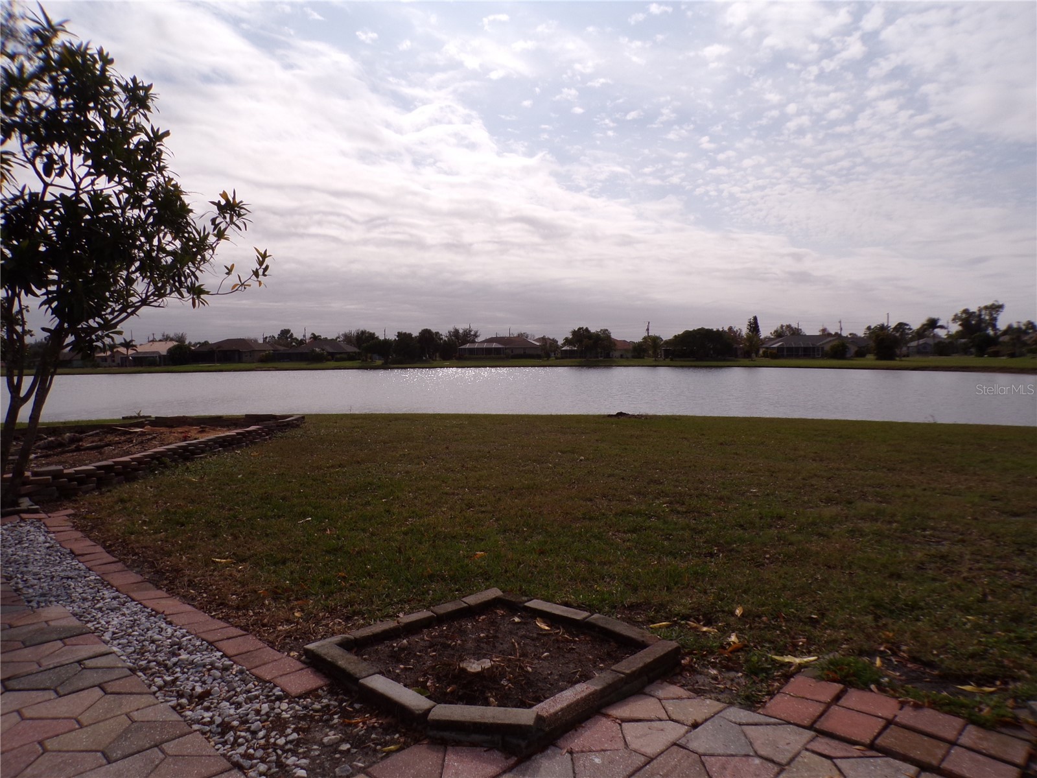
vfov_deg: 56.8
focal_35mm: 24
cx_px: 518
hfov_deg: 71.6
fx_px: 719
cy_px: 389
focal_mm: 4.3
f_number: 5.8
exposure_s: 1/1200
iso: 80
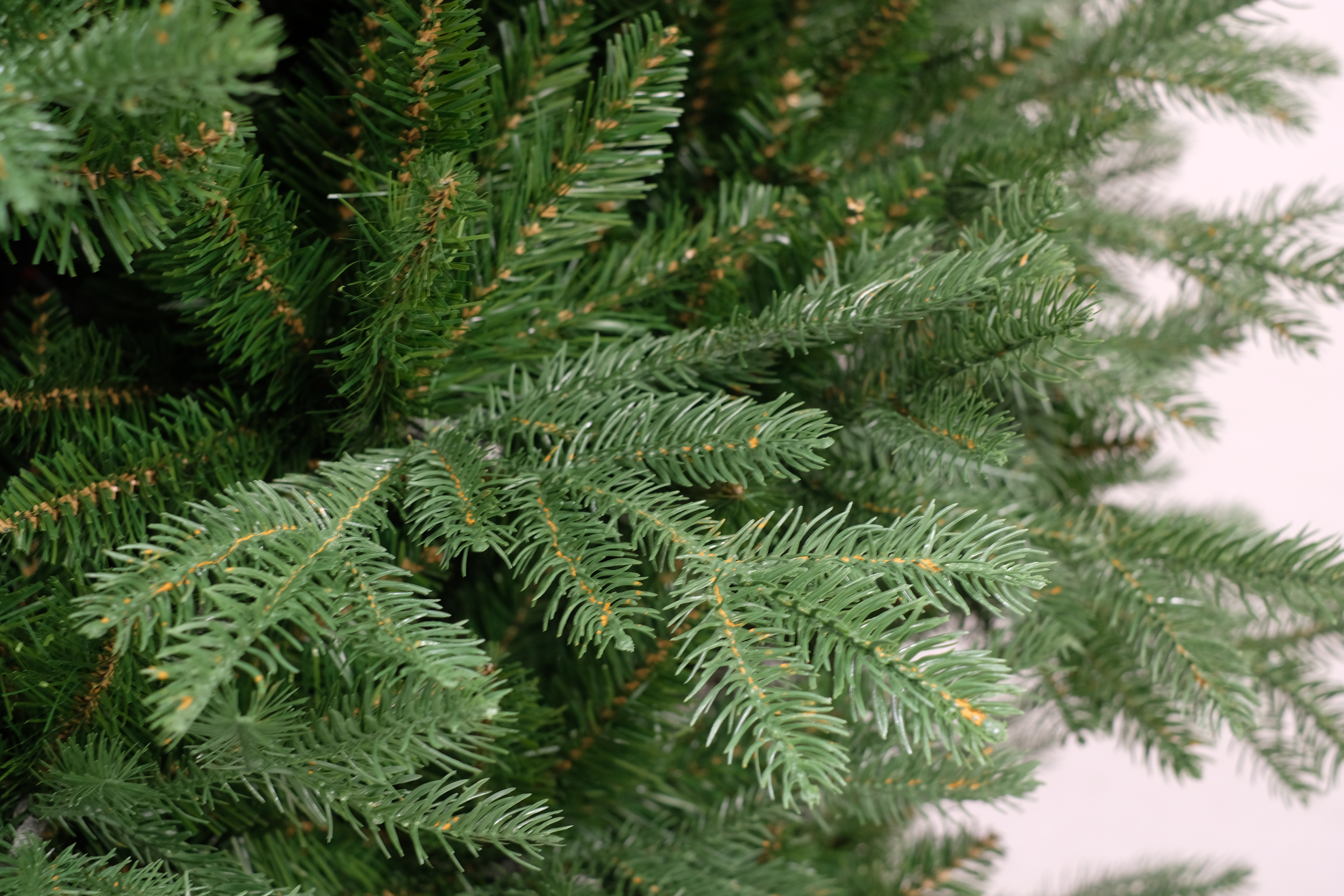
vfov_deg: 25.5
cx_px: 672
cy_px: 448
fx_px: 1979
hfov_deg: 37.5
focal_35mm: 53
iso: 800
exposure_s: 1/18
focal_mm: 35
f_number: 4
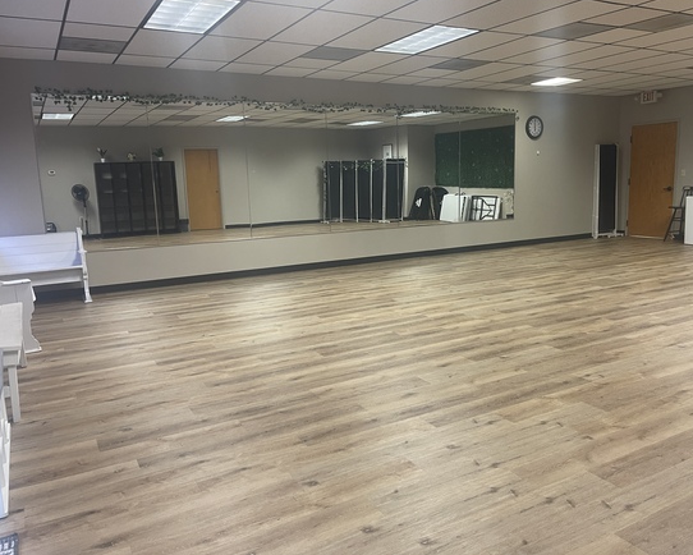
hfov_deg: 64.0
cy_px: 269
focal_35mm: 27
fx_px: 554
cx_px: 373
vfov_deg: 53.2
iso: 200
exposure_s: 1/60
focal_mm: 5.1
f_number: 1.6
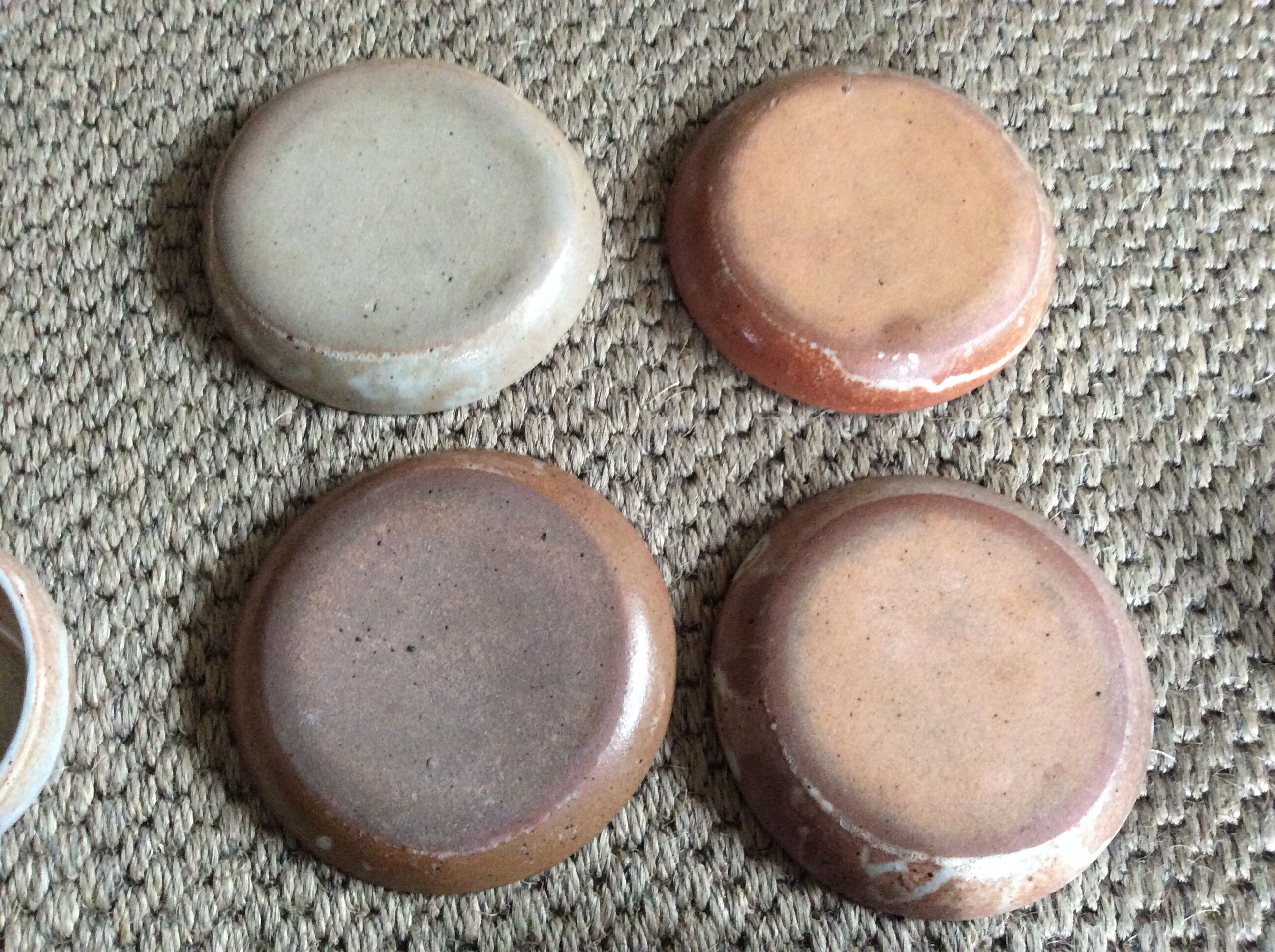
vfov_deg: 44.1
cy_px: 476
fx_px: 1177
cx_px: 638
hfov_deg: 56.9
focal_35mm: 32
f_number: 2.4
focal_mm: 3.3
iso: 250
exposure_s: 1/20
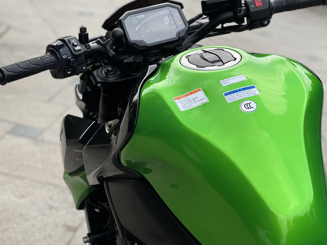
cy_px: 97
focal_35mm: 71
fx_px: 671
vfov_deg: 20.7
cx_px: 165
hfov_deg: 27.4
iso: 20
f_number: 2
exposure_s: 1/182
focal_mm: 6
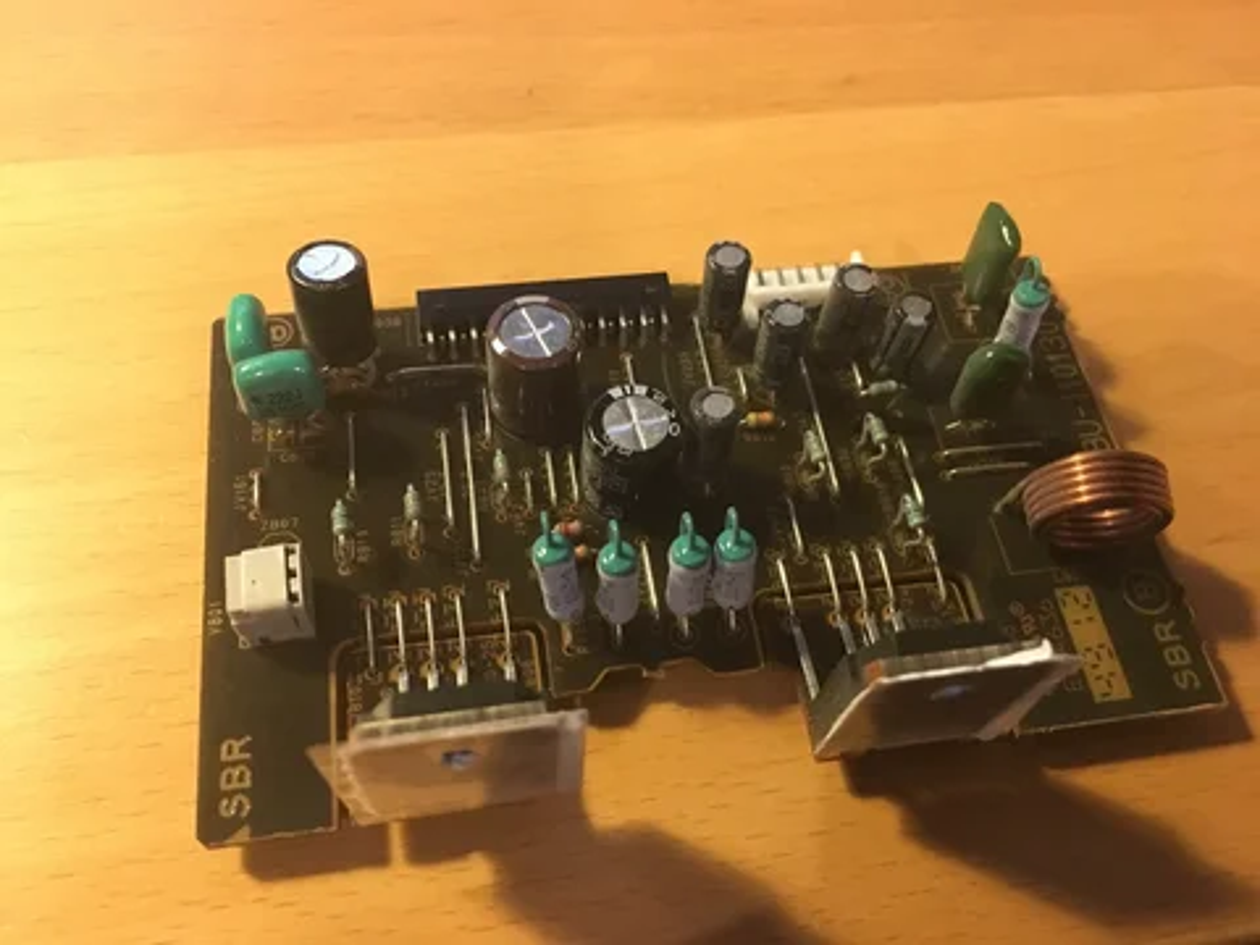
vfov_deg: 48.2
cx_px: 630
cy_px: 472
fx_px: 1056
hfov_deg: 61.7
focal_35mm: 29
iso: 400
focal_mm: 4.15
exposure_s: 1/17
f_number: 2.2
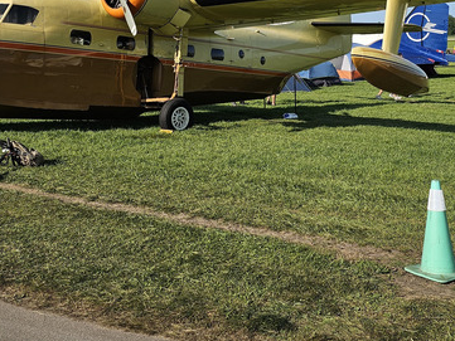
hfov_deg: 37.5
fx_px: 671
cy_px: 72
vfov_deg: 28.0
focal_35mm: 51
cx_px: 234
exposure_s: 1/1047
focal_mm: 6.3
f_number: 1.7
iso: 10
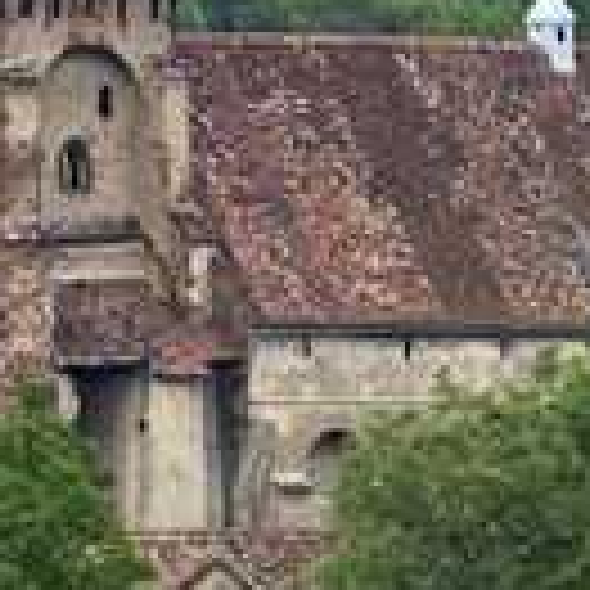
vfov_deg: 3.2
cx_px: 437
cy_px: 108
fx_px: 10471
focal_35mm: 543
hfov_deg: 3.2
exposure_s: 1/200
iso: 400
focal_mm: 200
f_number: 10
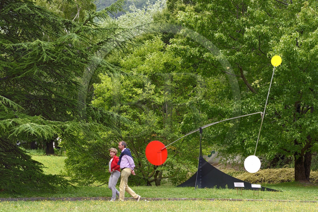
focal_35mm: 70
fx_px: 618
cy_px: 106
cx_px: 159
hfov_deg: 28.8
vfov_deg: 19.4
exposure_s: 1/100
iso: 400
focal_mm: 70
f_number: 11
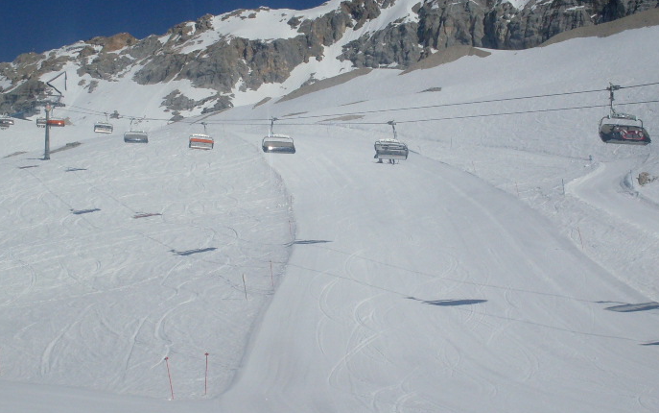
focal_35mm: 60
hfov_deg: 33.9
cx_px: 289
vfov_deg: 21.7
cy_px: 216
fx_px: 1078
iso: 80
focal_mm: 6.3
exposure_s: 1/1000
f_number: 8.4
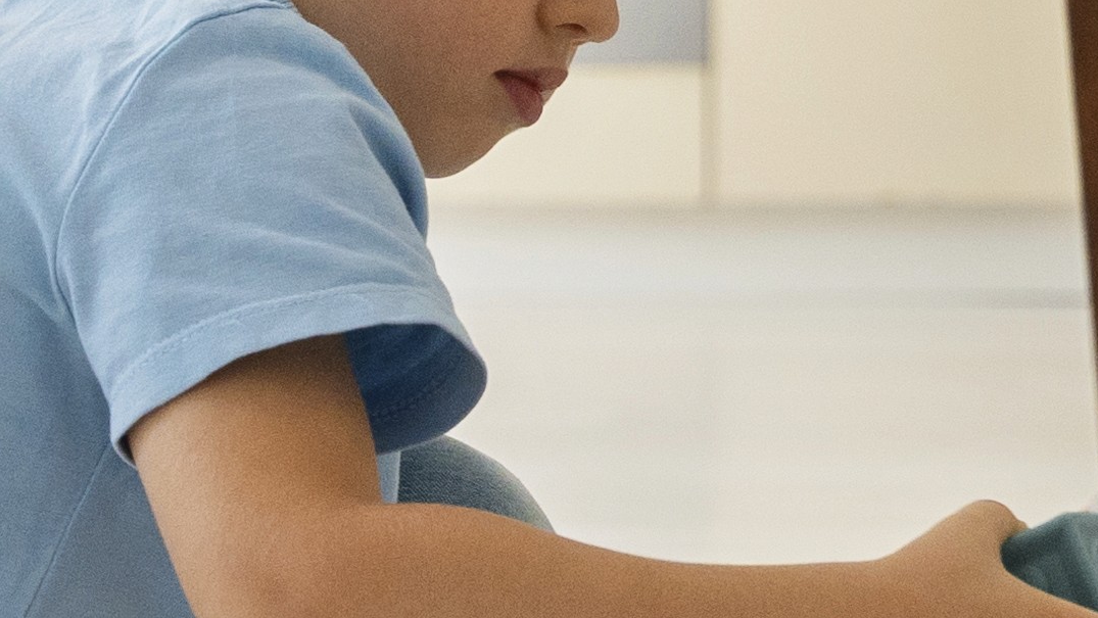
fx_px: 9387
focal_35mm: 322
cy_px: -100
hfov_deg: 6.5
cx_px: 2009
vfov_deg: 3.8
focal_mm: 47.2
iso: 1000
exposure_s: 1/320
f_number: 4.5
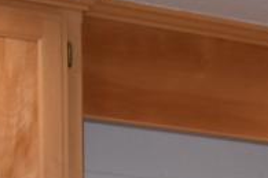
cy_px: 598
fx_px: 1720
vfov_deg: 5.5
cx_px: 704
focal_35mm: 231
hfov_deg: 8.0
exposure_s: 1/125
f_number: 5.6
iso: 800
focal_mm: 20
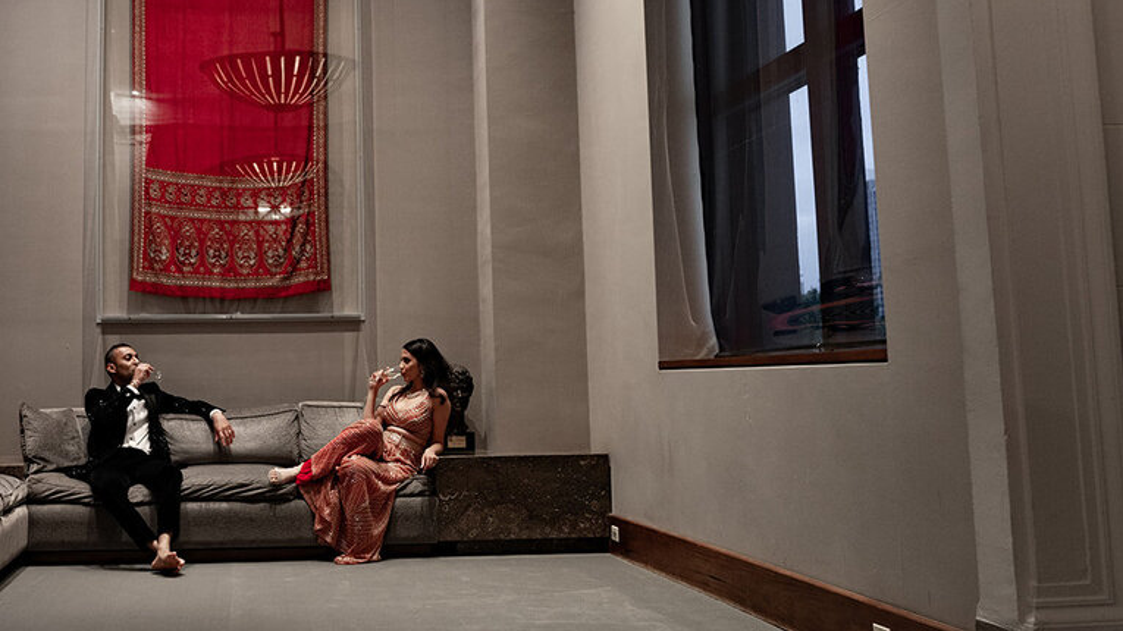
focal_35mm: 46
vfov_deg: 25.7
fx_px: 1370
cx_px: 305
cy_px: 173
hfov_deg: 43.4
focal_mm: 28
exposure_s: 1/40
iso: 1000
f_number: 4
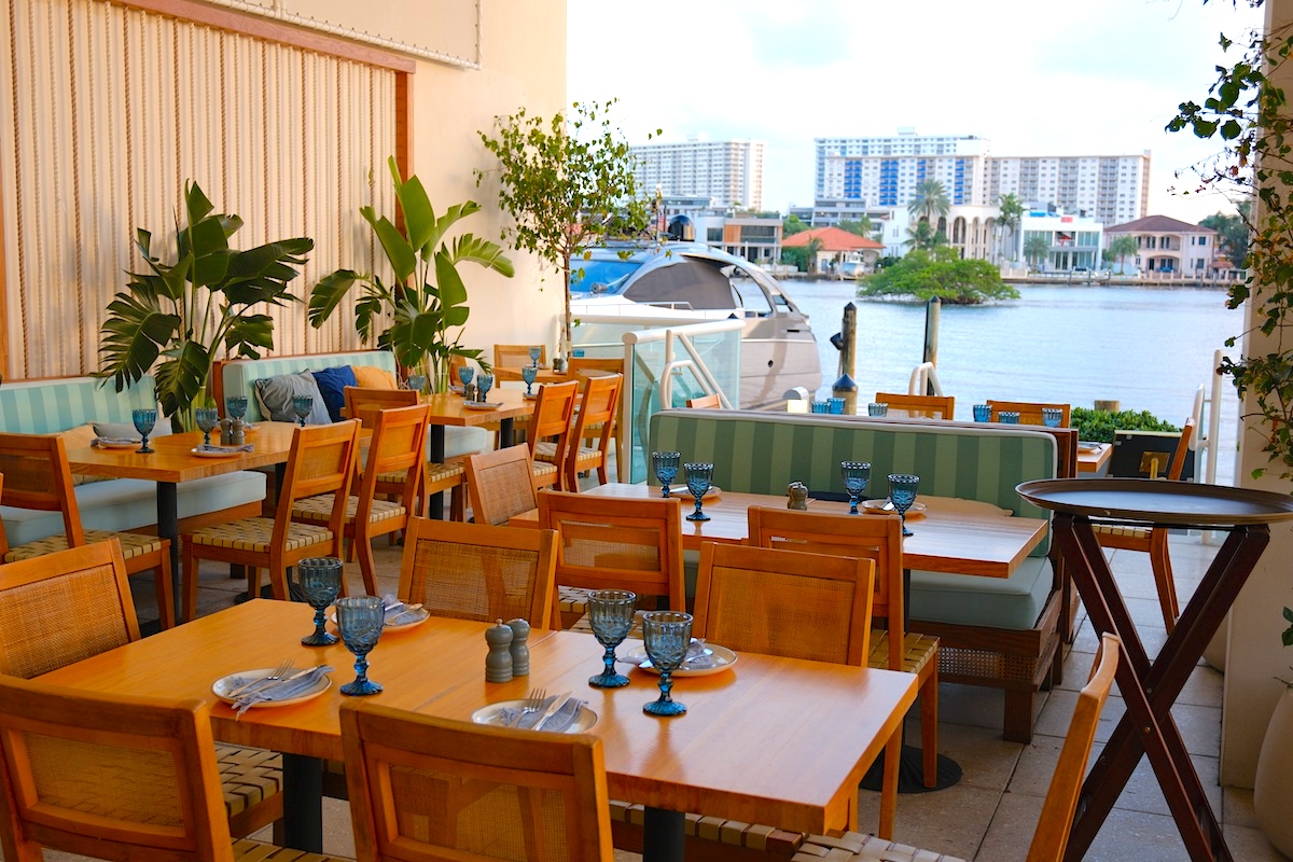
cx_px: 646
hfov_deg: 49.6
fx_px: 1401
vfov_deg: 34.2
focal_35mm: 39
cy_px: 431
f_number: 3.6
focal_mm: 26.3
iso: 160
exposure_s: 1/40
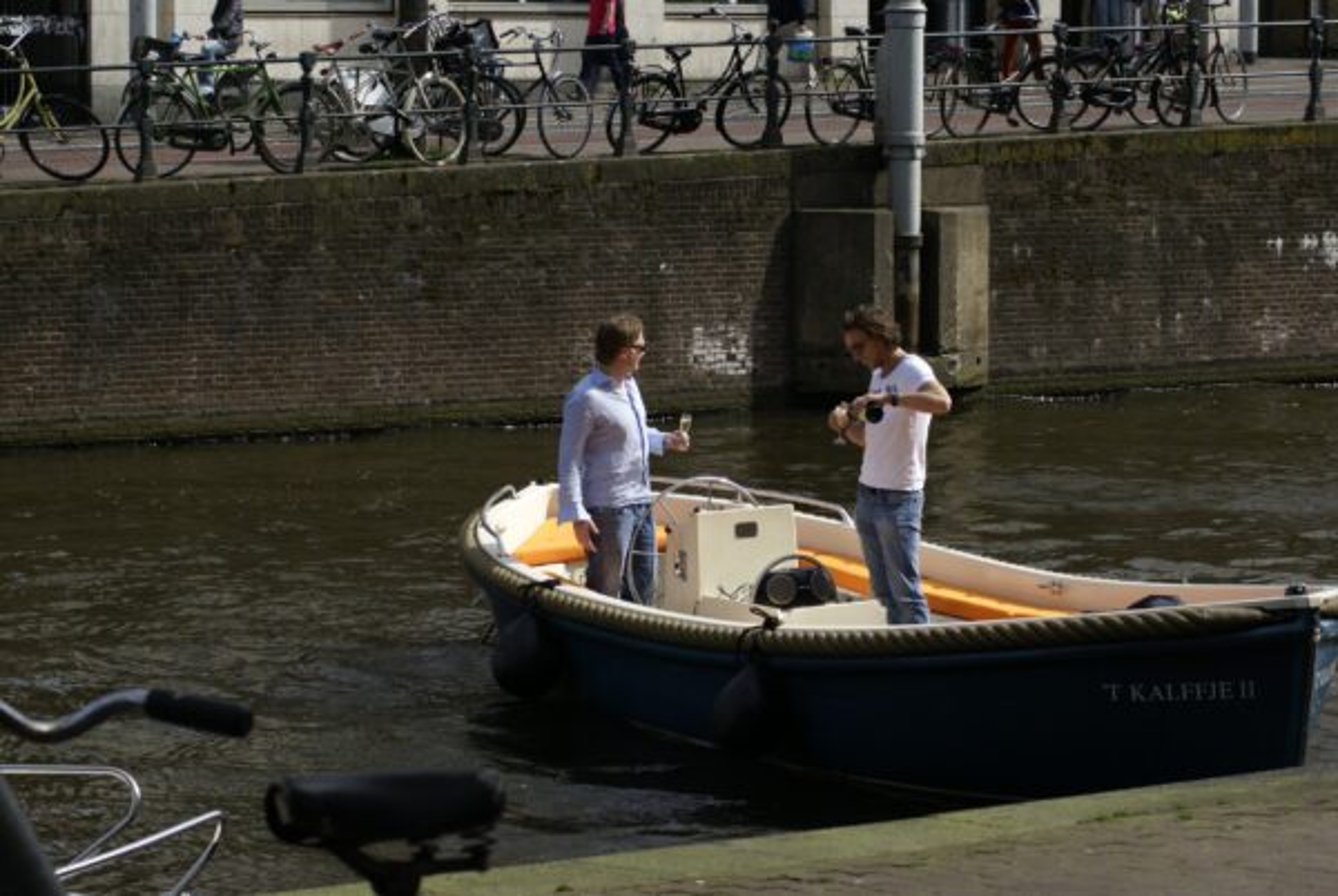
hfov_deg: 19.4
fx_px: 3908
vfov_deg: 13.1
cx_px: 669
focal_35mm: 105
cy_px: 448
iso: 100
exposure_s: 1/160
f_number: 9
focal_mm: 70
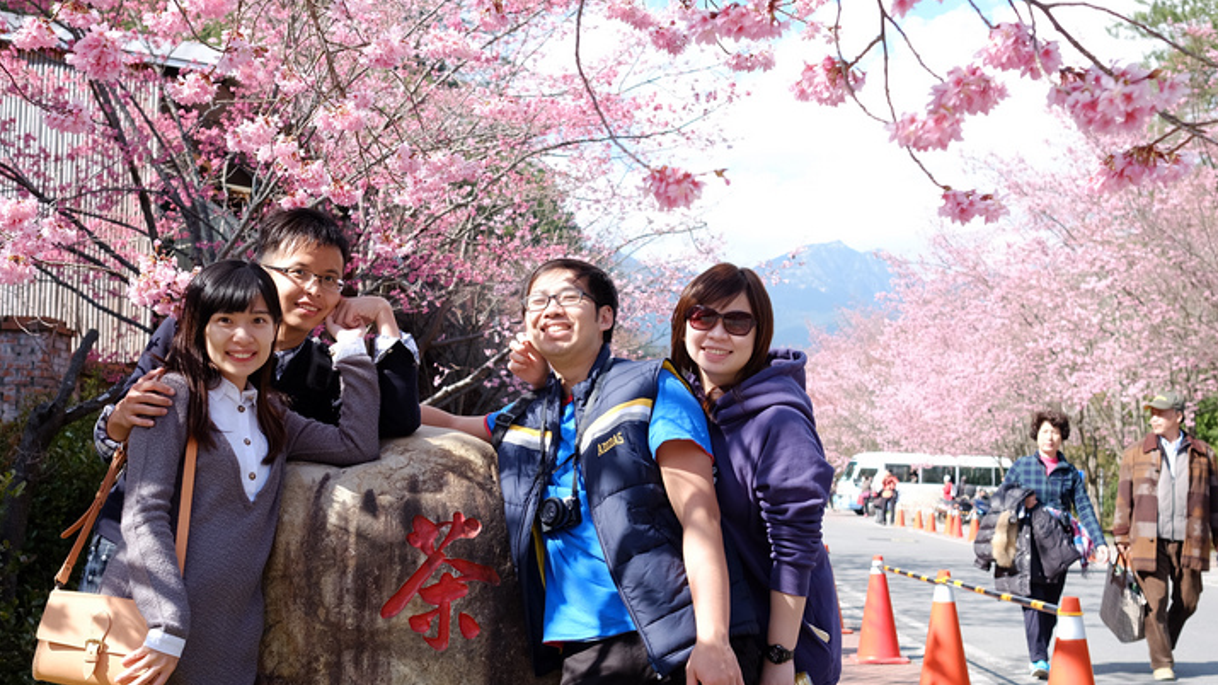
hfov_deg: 49.3
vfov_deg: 28.9
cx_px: 545
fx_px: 1324
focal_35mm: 41
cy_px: 420
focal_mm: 23
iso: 200
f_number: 4
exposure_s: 1/400
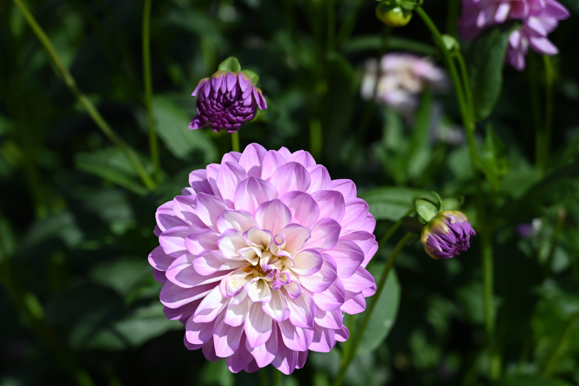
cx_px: 277
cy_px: 209
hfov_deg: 34.5
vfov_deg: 23.4
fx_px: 933
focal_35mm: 58
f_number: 4
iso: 200
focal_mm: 53
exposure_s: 1/3200
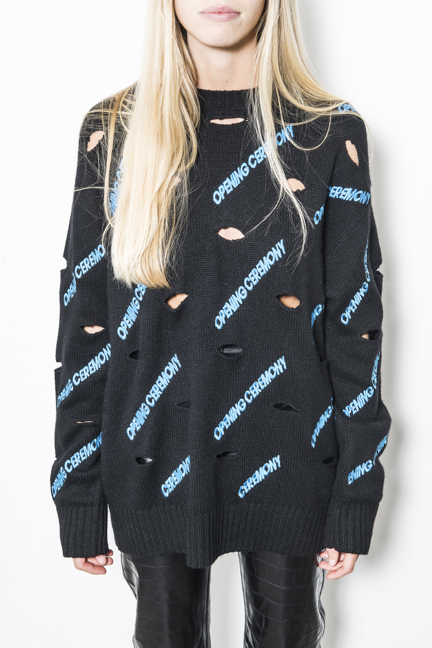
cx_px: 216
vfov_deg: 33.4
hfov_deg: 22.6
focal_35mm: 60
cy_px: 324
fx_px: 1079
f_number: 9
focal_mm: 60
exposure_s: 1/160
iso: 100
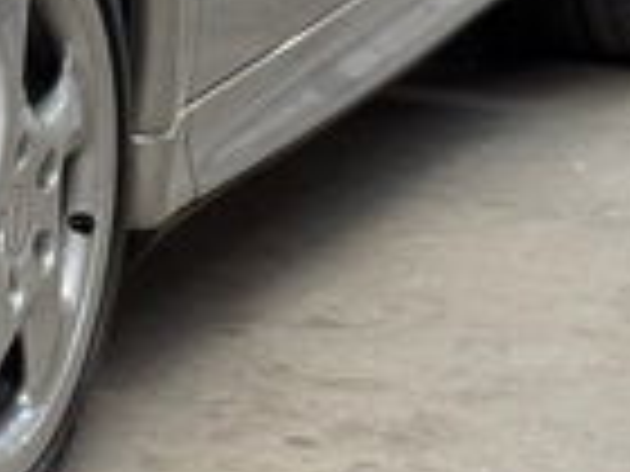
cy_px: -360
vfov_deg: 5.5
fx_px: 4805
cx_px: -562
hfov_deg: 7.3
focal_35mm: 264
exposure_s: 1/50
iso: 50
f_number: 1.78
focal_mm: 6.76
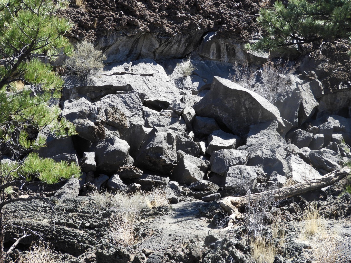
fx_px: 710
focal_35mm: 70
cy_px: 132
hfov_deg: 27.8
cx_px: 176
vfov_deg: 21.0
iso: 100
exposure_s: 1/200
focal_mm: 12.5
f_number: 4.5
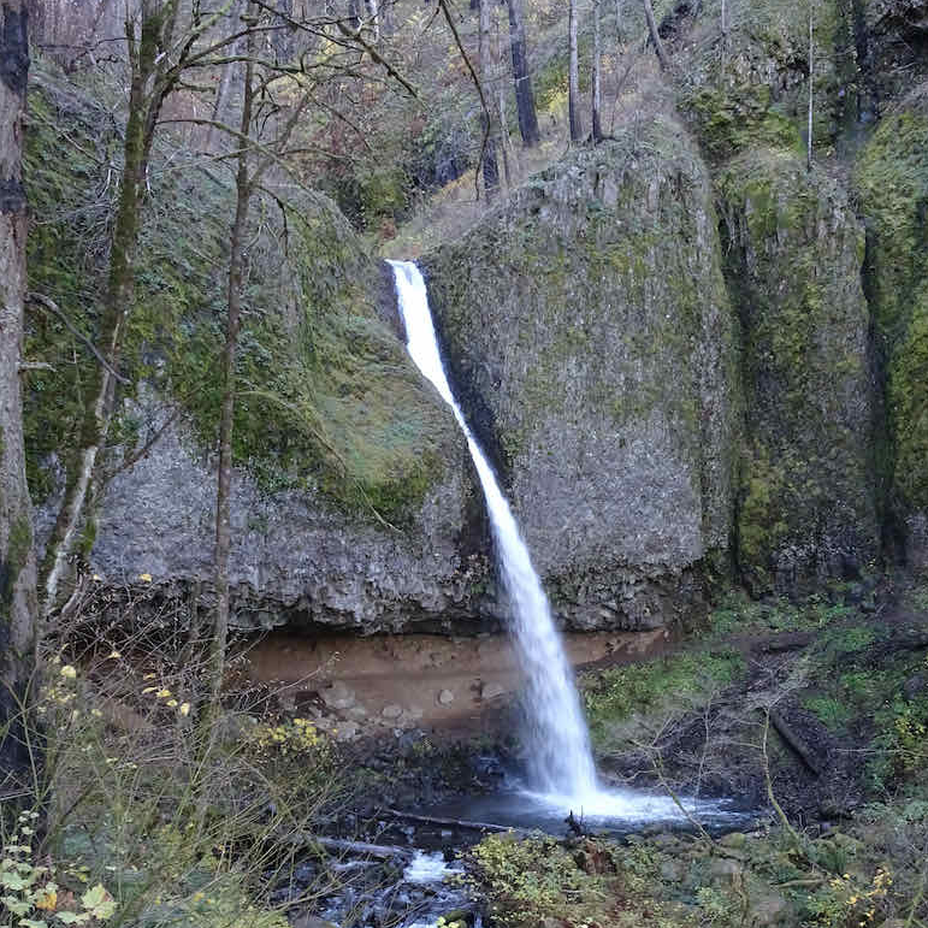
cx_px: 538
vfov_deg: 37.7
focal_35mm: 44
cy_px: 651
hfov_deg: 38.2
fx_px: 1335
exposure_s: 1/30
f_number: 4
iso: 250
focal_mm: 5.09
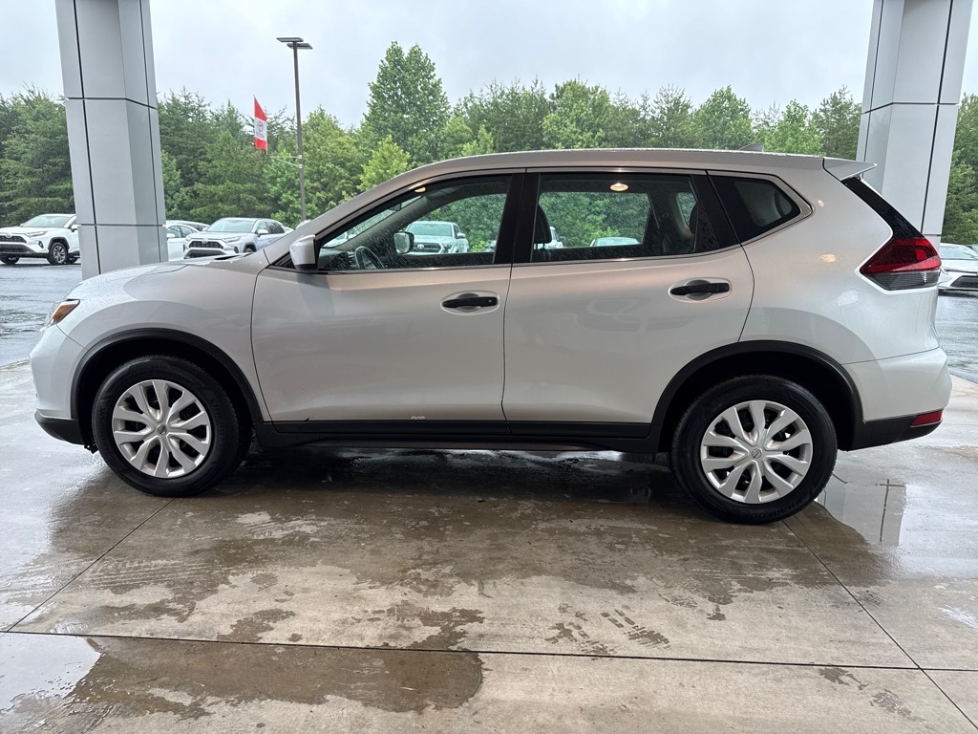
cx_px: 489
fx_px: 678
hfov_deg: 71.6
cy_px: 367
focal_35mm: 24
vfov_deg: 56.8
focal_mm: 6.76
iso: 100
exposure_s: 1/249
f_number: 1.78
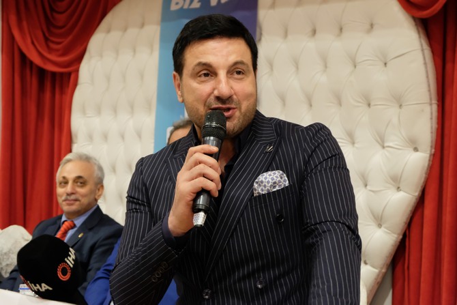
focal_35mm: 75
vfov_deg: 18.2
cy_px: 152
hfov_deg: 27.0
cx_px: 228
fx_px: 952
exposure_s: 1/13
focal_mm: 50
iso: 3200
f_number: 5.6
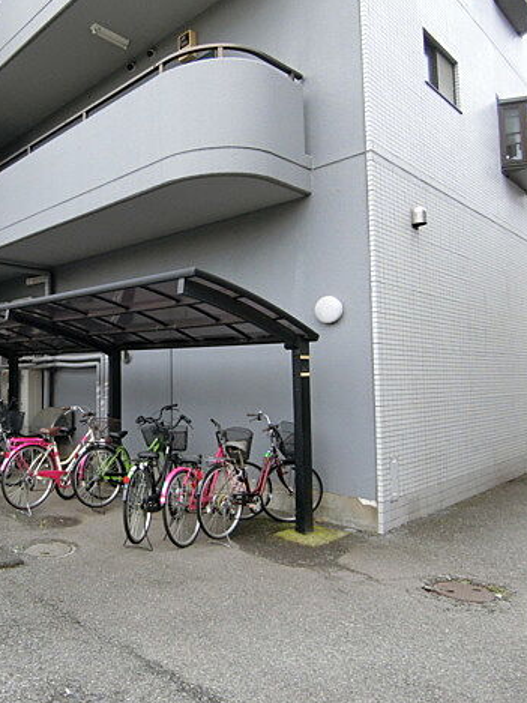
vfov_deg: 67.3
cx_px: 87
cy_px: 344
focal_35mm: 26
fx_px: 528
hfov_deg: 49.2
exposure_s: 1/80
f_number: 2.7
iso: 400
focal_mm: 4.06
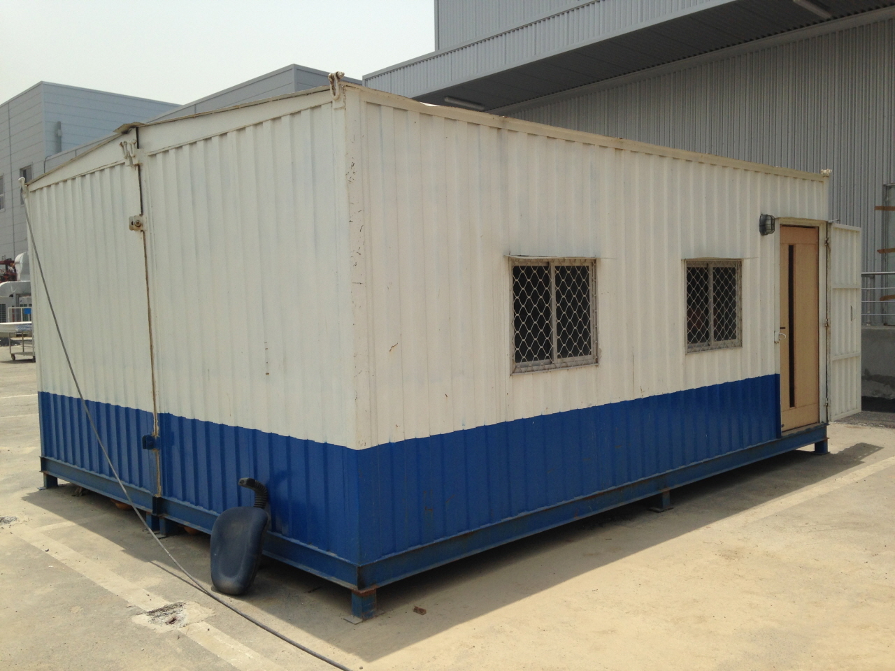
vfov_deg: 42.9
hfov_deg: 55.4
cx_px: 448
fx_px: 853
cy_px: 336
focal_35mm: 33
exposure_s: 1/1427
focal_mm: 4.12
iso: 50
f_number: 2.4
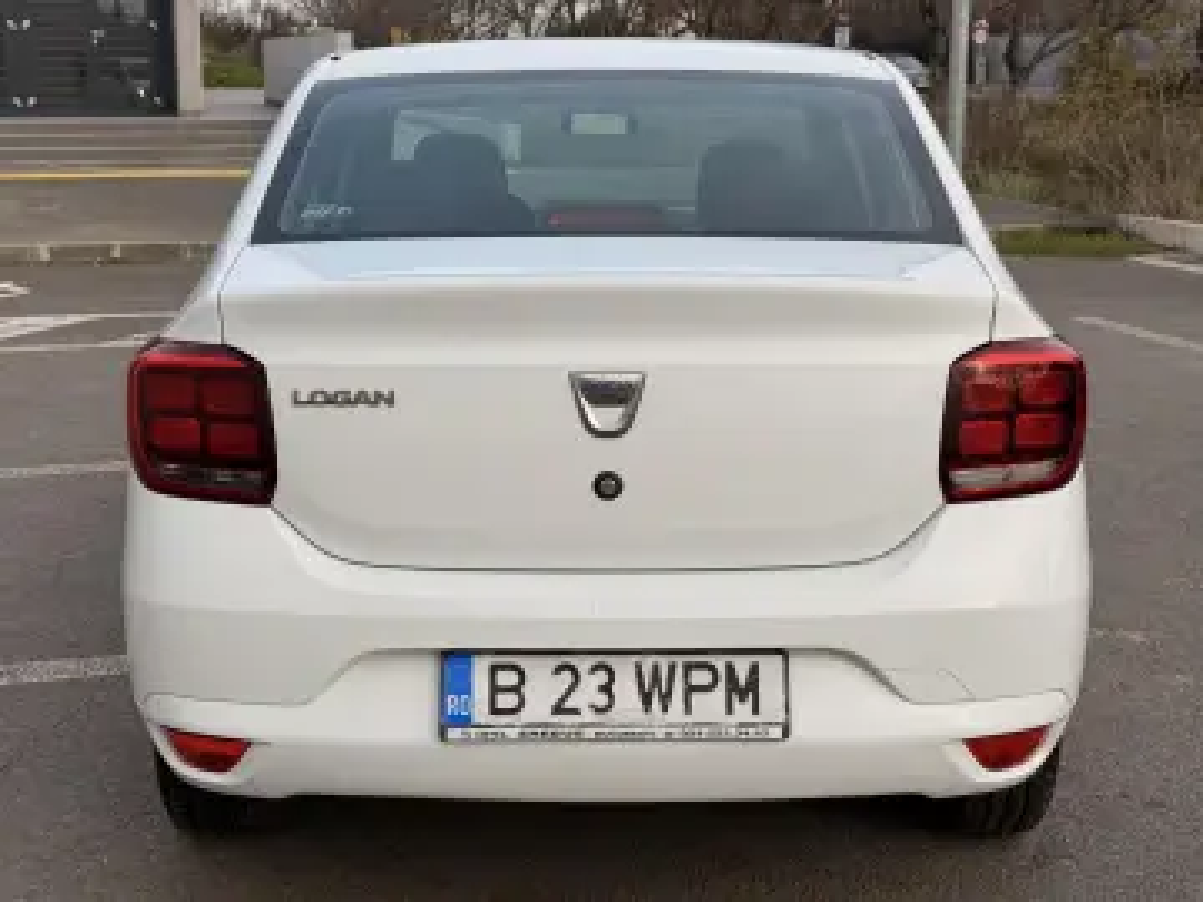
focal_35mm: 48
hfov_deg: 39.7
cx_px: 602
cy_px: 451
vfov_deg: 30.3
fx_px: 1668
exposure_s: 1/1543
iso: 64
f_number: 1.78
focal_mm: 6.76
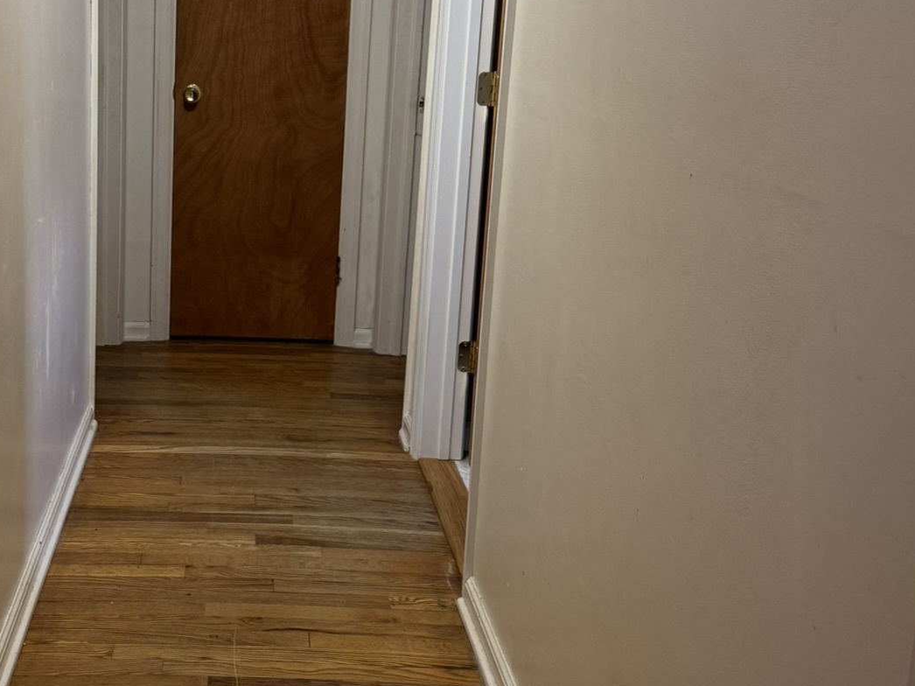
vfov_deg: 30.7
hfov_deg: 39.8
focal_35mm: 47
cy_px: 242
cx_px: 283
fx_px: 1242
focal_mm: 6.76
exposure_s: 1/60
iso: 320
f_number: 1.78
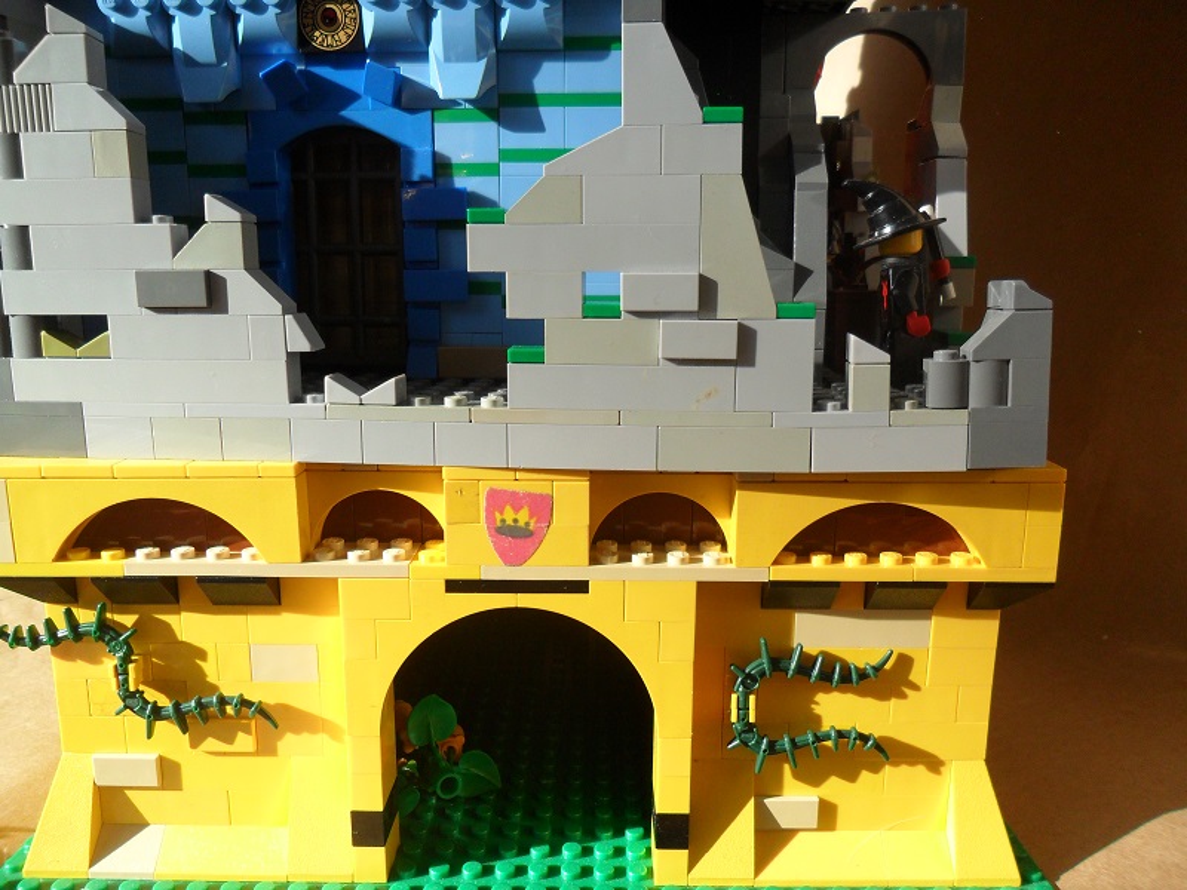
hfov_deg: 65.3
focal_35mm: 27
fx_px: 926
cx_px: 594
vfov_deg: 51.4
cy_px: 445
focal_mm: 4.9
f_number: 3.5
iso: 100
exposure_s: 1/250
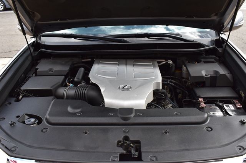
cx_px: 123
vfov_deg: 38.3
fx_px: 236
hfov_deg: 55.1
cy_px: 82
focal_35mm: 34
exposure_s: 1/125
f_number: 9
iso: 400
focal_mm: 23
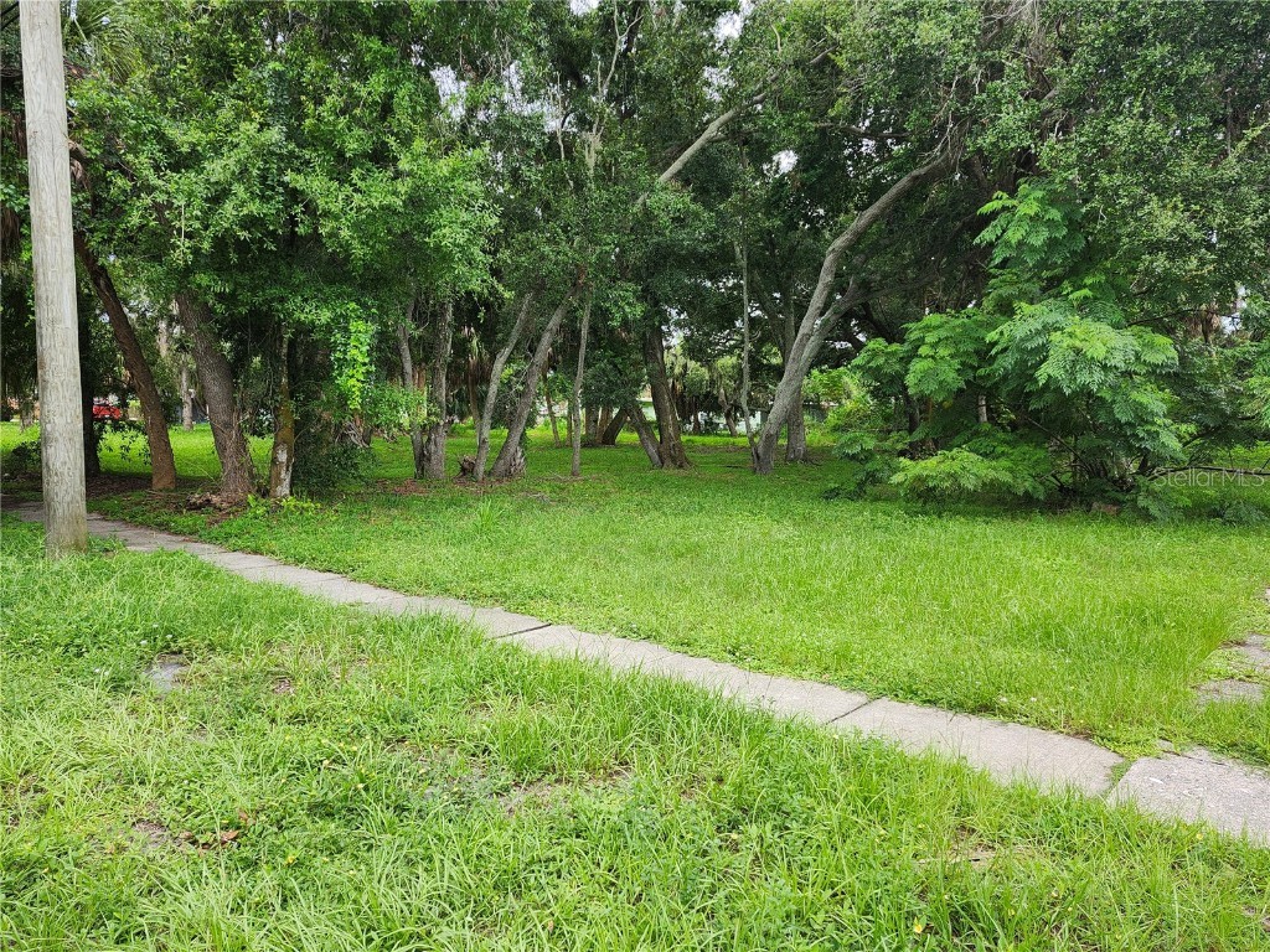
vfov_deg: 58.9
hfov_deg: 73.9
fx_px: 844
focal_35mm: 23
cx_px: 635
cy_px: 476
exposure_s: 1/289
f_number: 1.8
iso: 25
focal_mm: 5.54
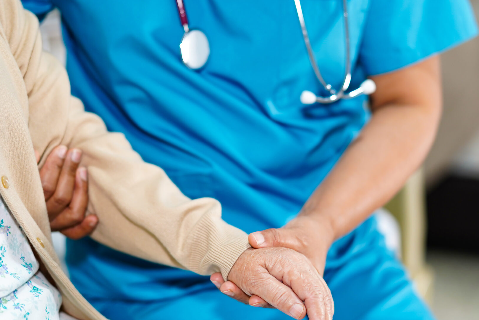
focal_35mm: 79
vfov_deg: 17.3
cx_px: 293
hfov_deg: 25.6
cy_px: 181
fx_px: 1051
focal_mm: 50
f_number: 1.4
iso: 400
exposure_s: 1/60
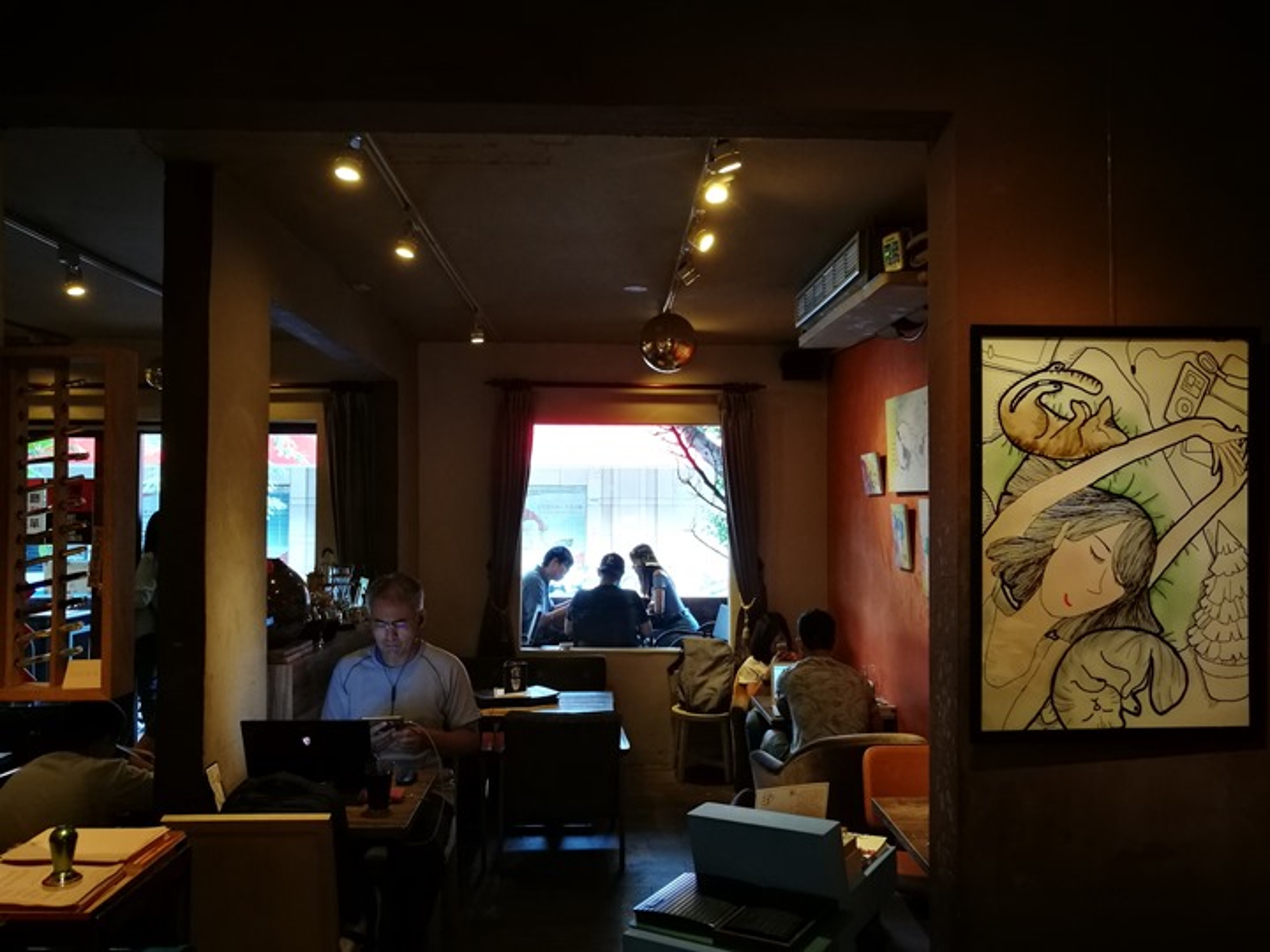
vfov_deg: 51.4
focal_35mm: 27
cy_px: 476
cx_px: 635
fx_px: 991
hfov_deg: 65.3
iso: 320
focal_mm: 4.5
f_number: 2.2
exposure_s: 1/30
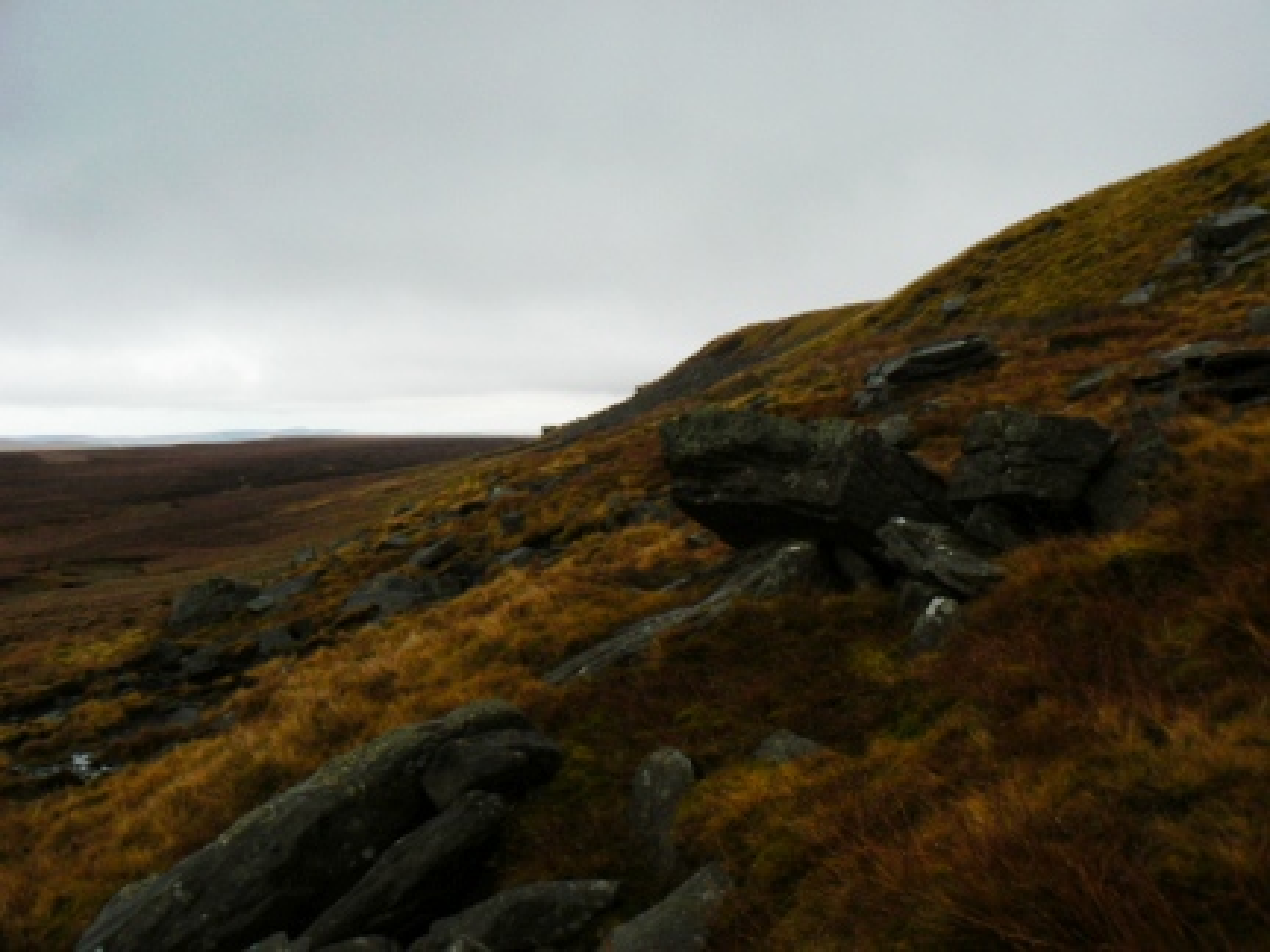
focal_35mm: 36
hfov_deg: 51.4
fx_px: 1321
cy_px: 476
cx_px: 635
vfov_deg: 39.7
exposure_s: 1/125
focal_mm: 6
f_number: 4.5
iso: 80
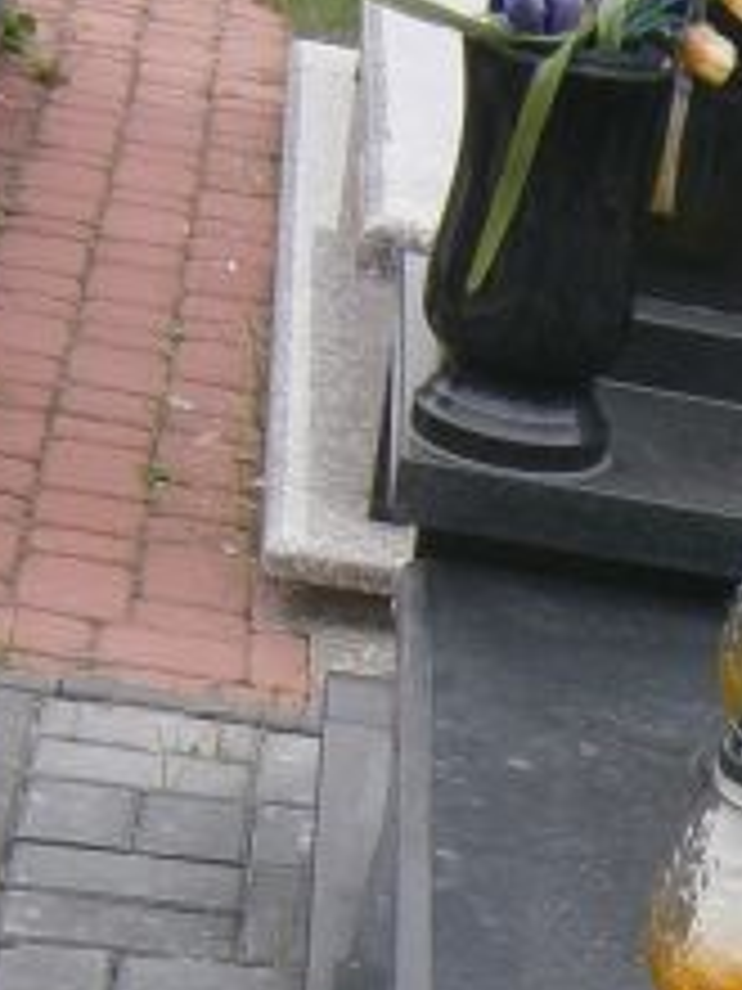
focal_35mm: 126
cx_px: 1228
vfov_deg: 14.6
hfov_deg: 11.1
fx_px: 3601
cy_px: 1496
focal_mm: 4.7
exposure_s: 1/125
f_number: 2.8
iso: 80
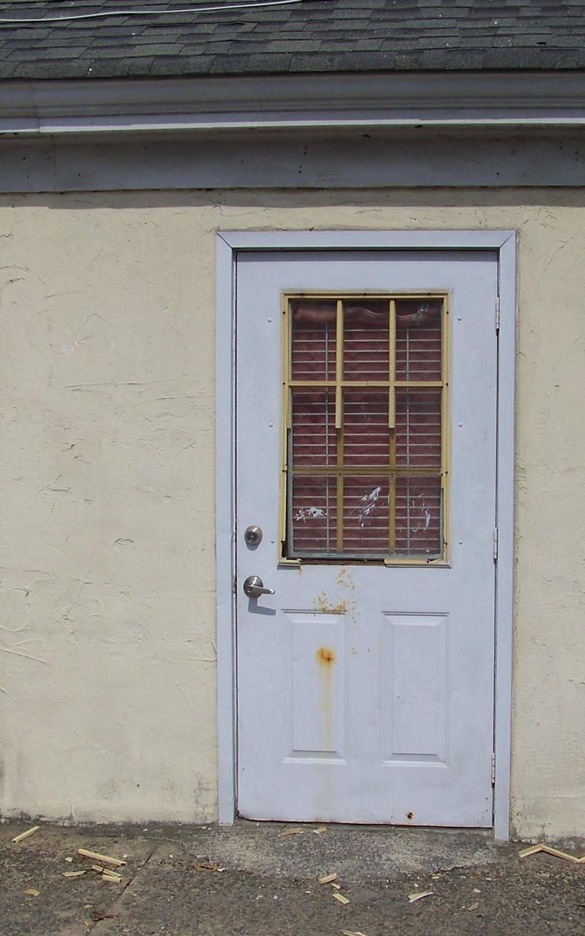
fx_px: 1658
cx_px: 380
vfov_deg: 31.5
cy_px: 504
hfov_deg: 20.0
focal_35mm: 65
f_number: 5.6
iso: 64
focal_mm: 5.85
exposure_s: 1/800
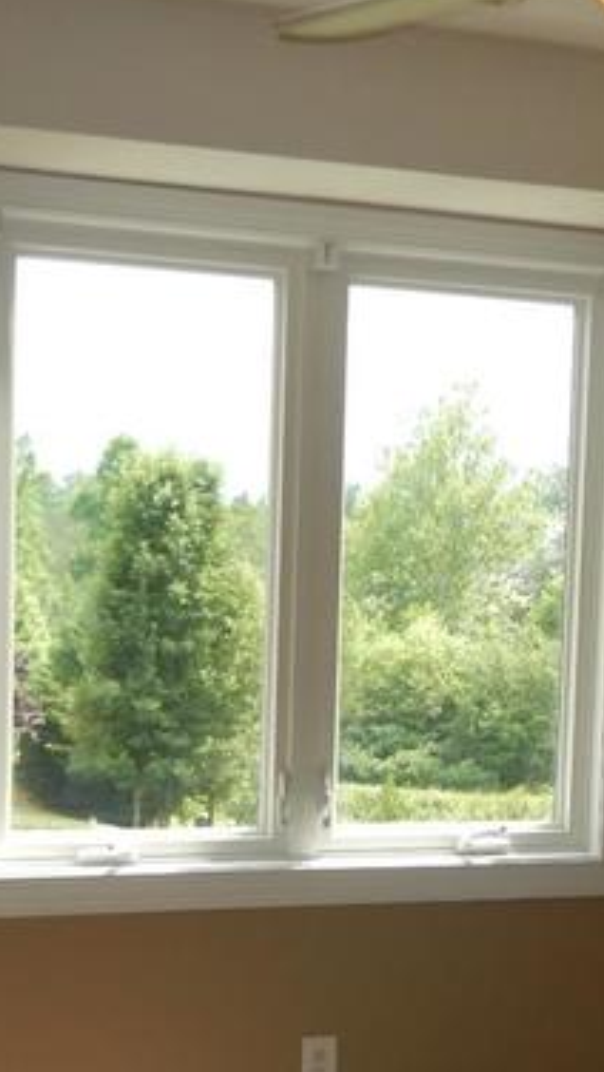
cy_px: 716
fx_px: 1592
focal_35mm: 56
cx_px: 447
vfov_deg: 36.8
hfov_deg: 21.3
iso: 125
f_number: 3.4
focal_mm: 4.5
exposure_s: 1/200
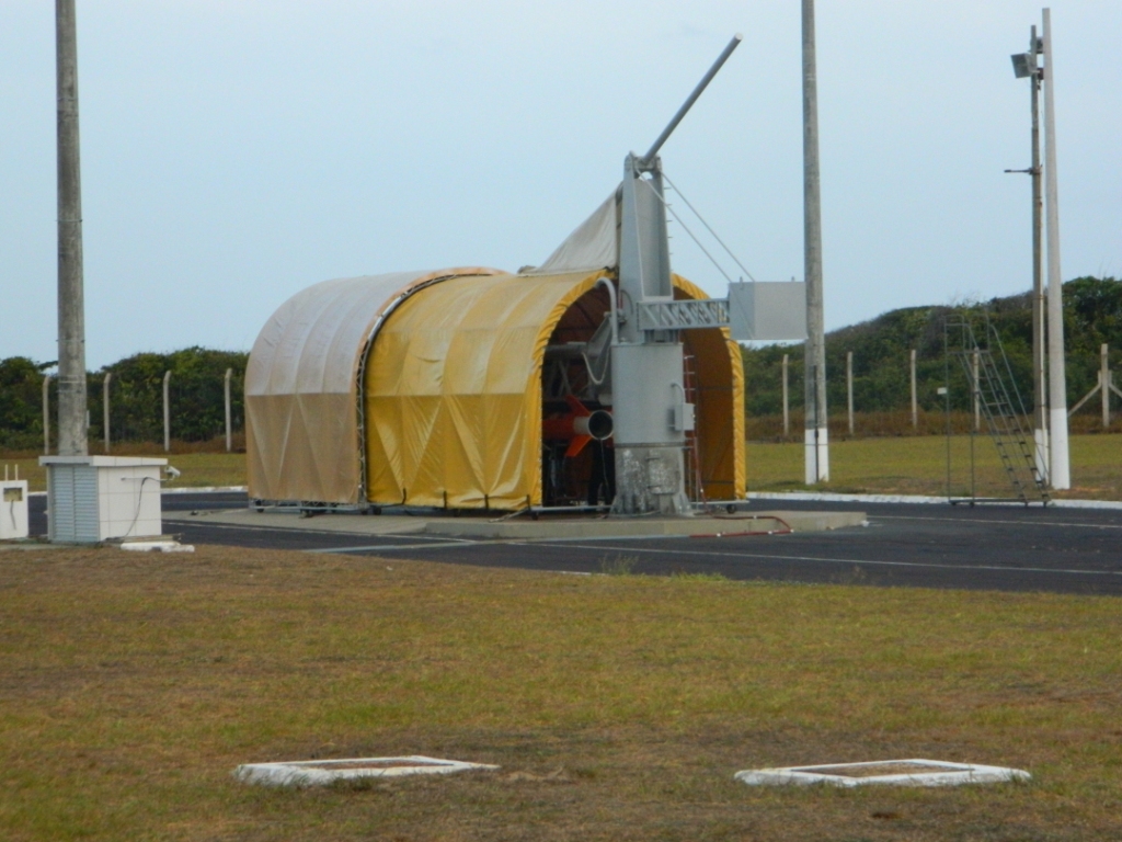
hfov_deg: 11.2
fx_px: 5737
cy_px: 421
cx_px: 561
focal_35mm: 177
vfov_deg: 8.4
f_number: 5.1
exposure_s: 1/800
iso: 400
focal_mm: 31.8
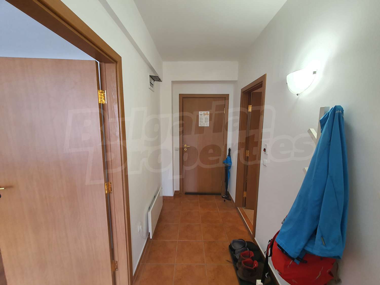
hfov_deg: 106.2
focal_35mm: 13
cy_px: 142
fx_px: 143
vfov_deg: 89.9
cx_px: 190
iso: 160
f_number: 2.2
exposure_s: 1/50
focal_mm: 1.8
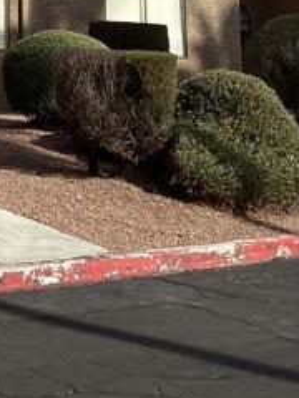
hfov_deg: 13.9
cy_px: -206
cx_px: -166
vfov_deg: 17.7
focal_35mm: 99
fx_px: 1140
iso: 25
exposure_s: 1/1508
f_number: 2.4
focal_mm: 3.3
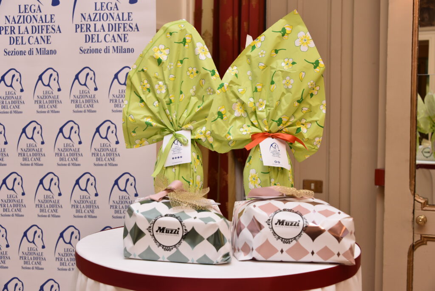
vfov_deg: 24.7
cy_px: 146
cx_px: 218
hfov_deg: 36.2
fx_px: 665
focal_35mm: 55
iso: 640
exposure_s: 1/60
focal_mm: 55
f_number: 6.3
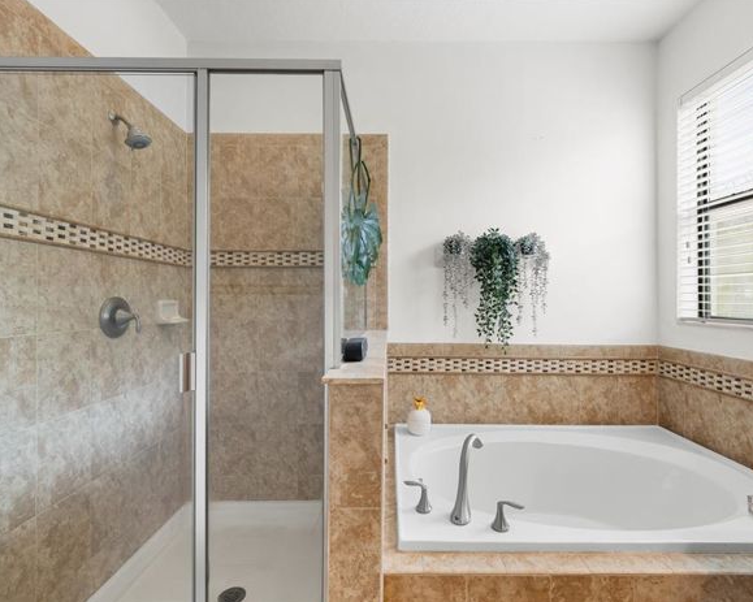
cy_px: 300
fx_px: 357
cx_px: 392
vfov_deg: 80.4
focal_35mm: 16
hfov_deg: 93.1
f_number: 9
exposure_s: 1/2
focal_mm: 14
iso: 200
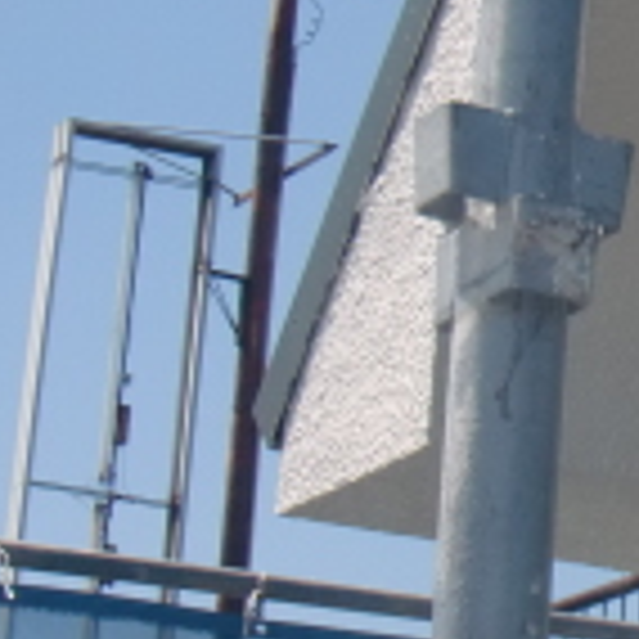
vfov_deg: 11.6
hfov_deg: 10.4
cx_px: 1395
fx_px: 3154
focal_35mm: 151
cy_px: 333
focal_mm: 6.66
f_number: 3.9
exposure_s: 1/500
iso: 64
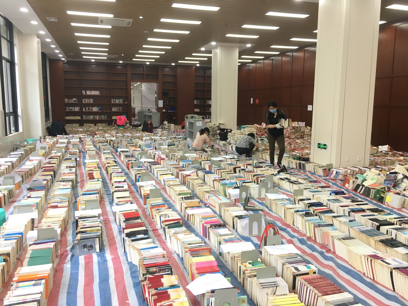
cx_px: 204
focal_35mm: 29
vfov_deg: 48.2
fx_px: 342
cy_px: 153
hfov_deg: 61.7
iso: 40
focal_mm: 4.15
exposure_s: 1/33
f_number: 2.2
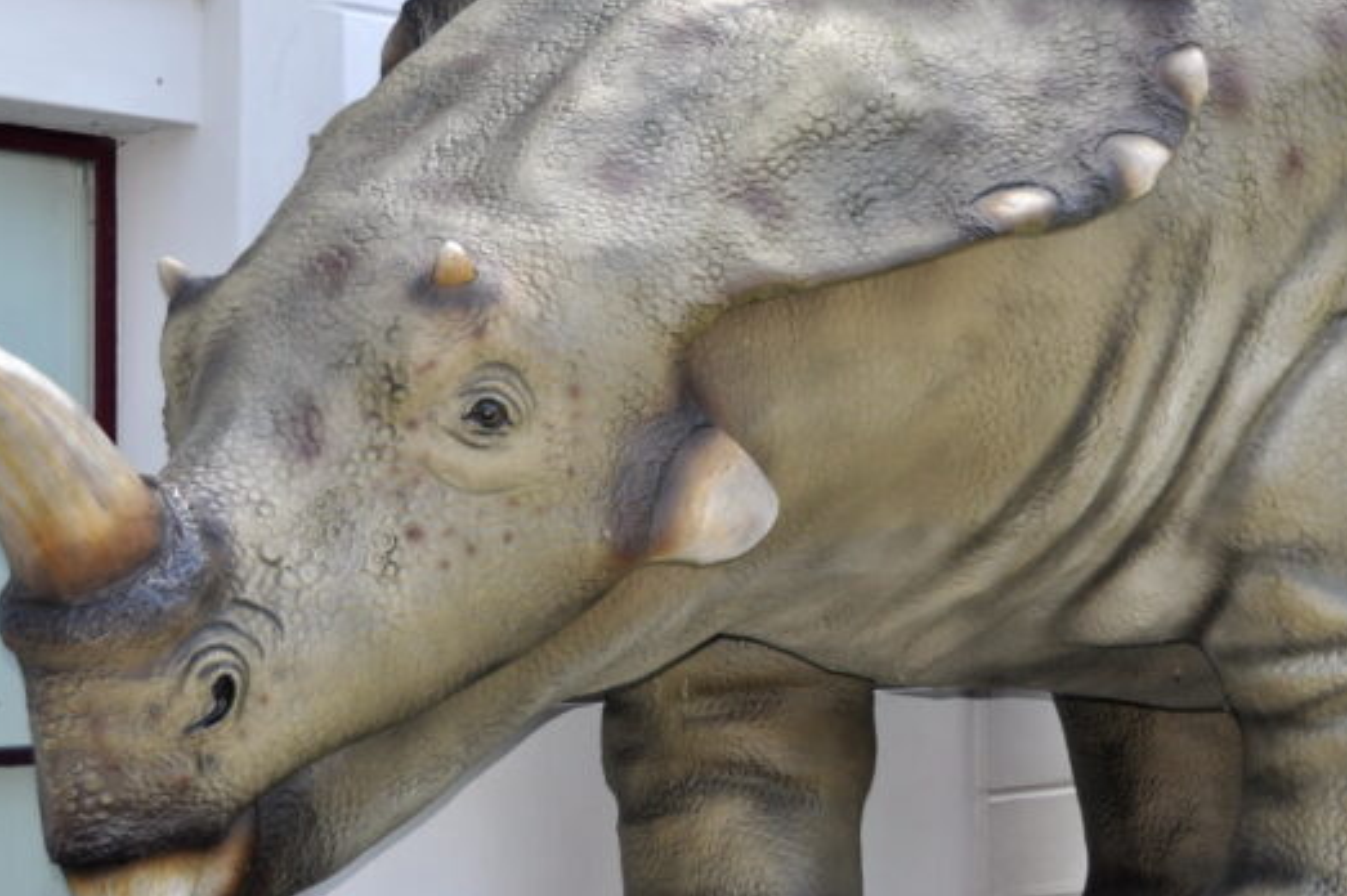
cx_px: 768
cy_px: 456
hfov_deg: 22.4
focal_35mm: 91
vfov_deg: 15.0
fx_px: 3402
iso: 250
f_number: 4.5
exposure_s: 1/200
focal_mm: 31
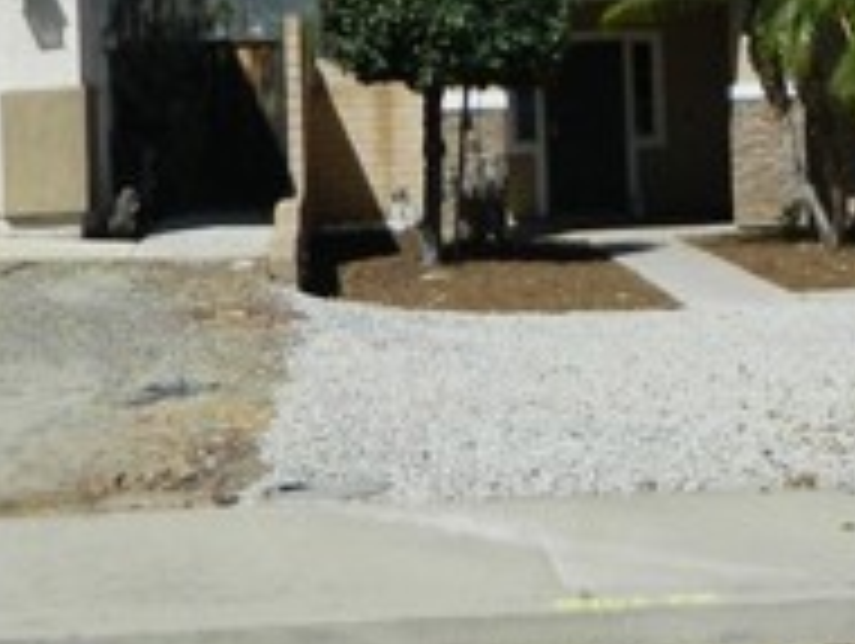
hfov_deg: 22.7
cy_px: 59
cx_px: 778
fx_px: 2077
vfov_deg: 17.3
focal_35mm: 84
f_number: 8.7
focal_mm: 4.5
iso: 80
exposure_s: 1/400
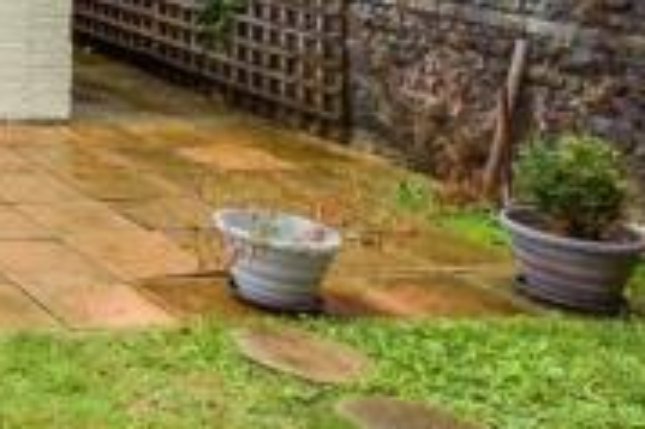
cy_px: -139
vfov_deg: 21.9
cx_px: -499
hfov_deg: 22.4
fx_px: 984
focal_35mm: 55
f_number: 8
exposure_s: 1/250
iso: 500
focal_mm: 10
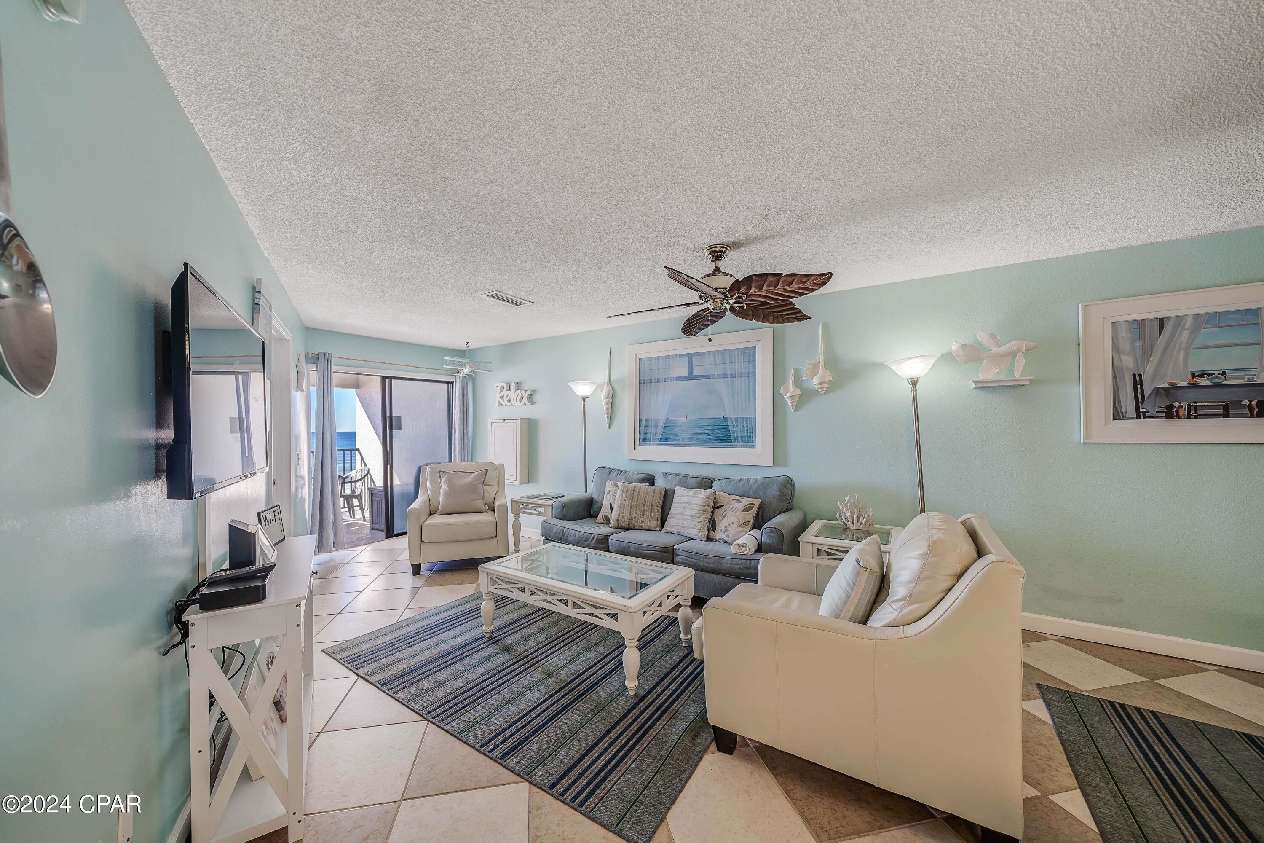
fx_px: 421
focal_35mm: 12
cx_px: 632
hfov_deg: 112.6
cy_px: 422
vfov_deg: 90.0
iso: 100
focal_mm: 12
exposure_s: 1/15
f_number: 5.6
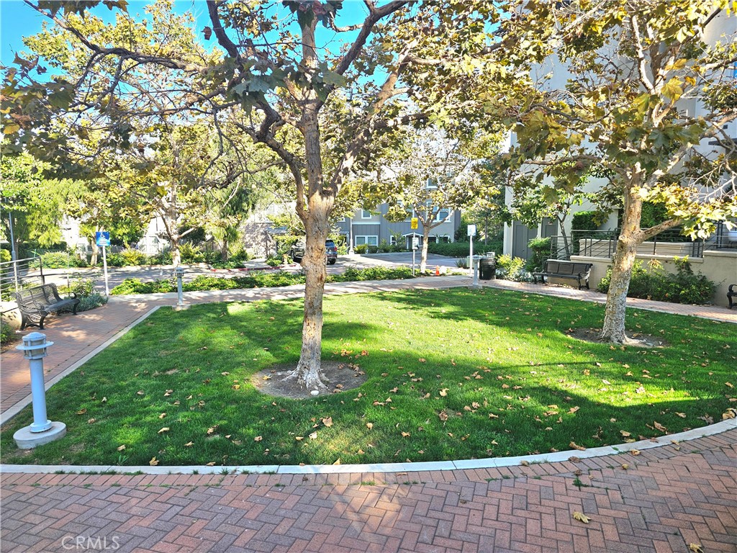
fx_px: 490
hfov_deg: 73.9
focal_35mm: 23
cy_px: 276
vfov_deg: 58.9
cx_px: 368
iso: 10
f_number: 1.7
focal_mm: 6.3
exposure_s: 1/208
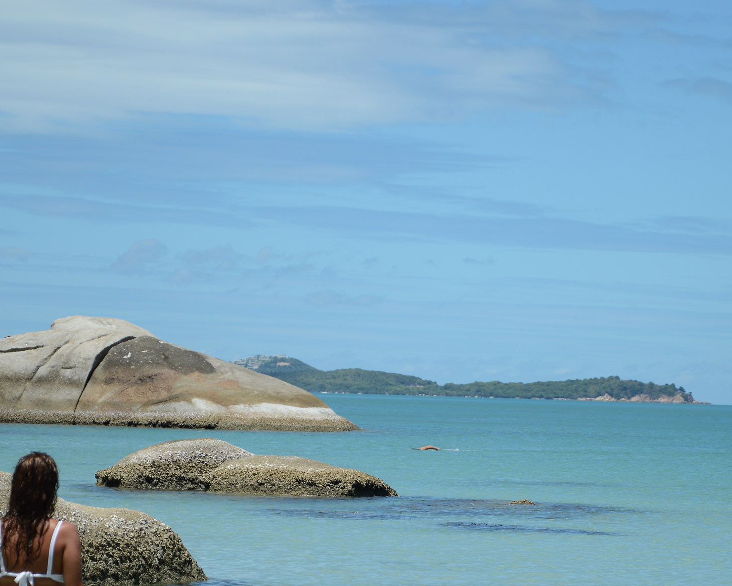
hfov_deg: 11.0
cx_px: 443
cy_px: 392
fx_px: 3787
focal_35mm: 175
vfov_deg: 8.8
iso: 100
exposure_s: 1/800
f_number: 5.3
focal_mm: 75
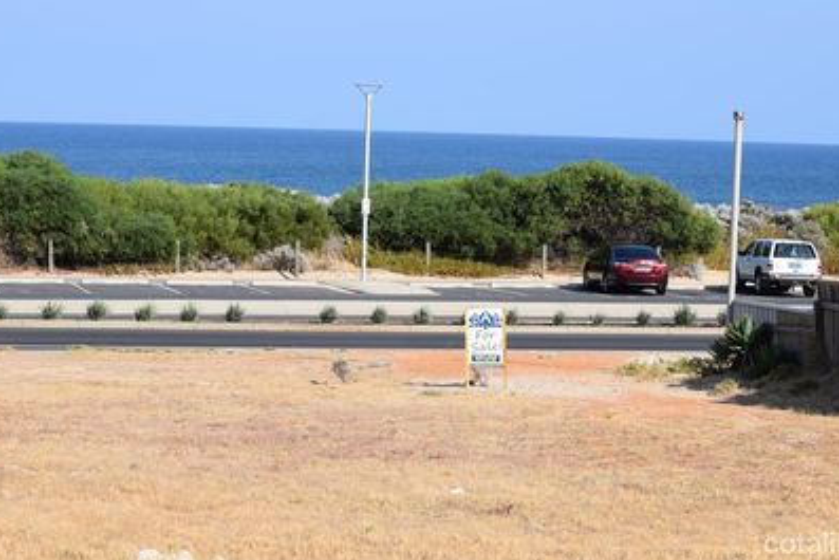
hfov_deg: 20.9
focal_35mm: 98
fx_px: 2275
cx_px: 399
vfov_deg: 14.0
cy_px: 257
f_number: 10
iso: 200
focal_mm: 55
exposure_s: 1/400
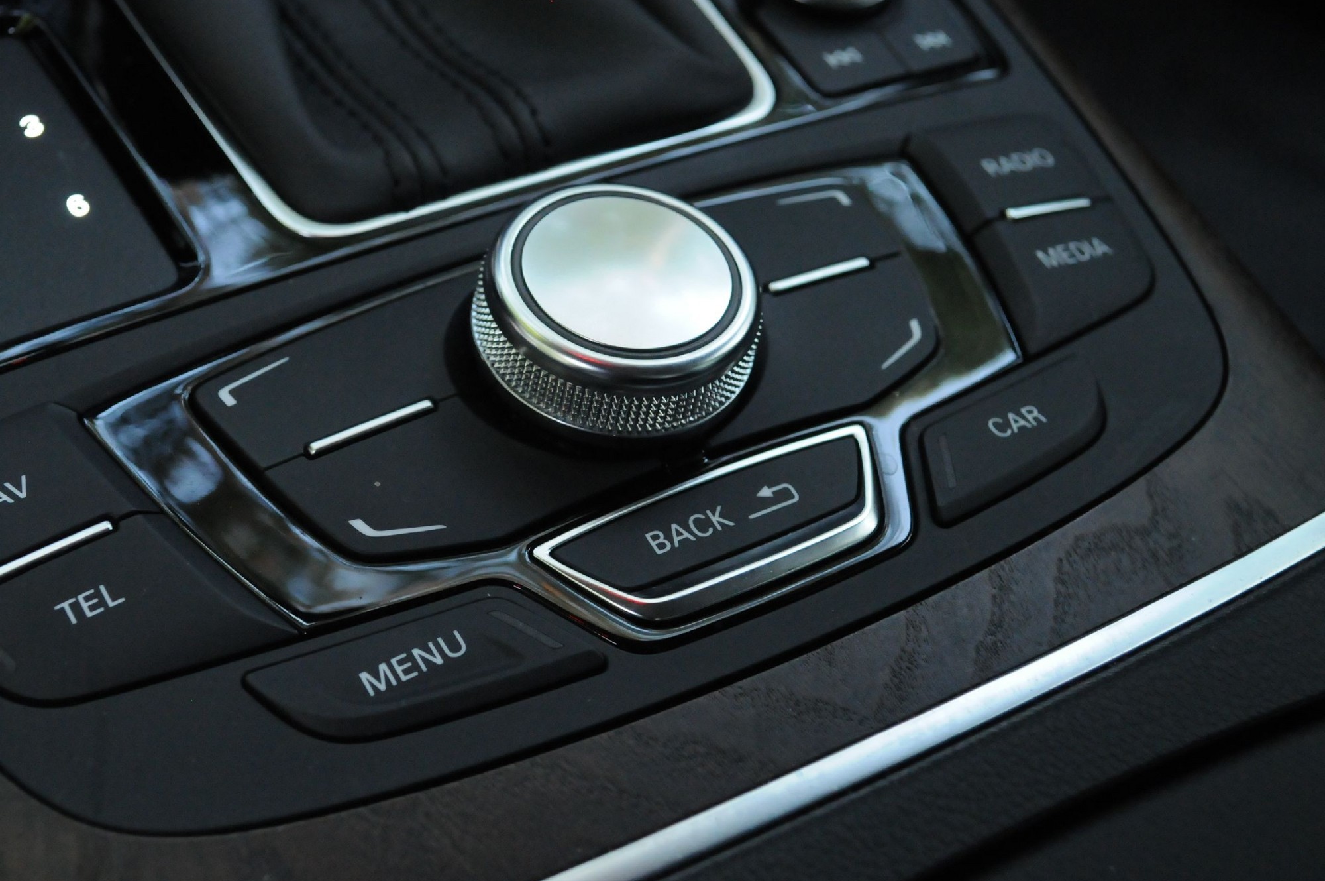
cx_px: 563
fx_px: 2206
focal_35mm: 60
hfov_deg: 33.4
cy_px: 358
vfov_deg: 22.5
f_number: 5.6
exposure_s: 1/60
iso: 2000
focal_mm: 32
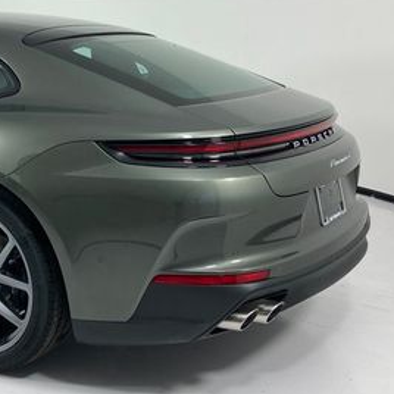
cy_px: 122
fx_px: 760
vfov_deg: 28.8
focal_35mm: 59
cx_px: -10
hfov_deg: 27.2
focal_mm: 3.99
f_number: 1.8
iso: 20
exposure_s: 1/209
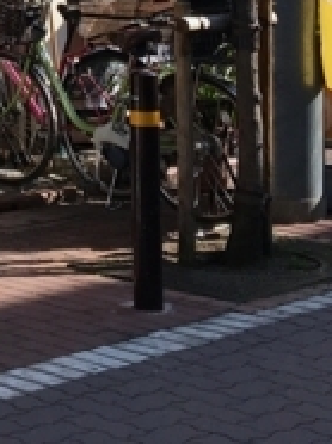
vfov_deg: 14.7
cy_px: -220
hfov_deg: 10.9
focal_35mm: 125
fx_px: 1602
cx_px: -299
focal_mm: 4.15
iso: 25
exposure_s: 1/1054
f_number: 2.2
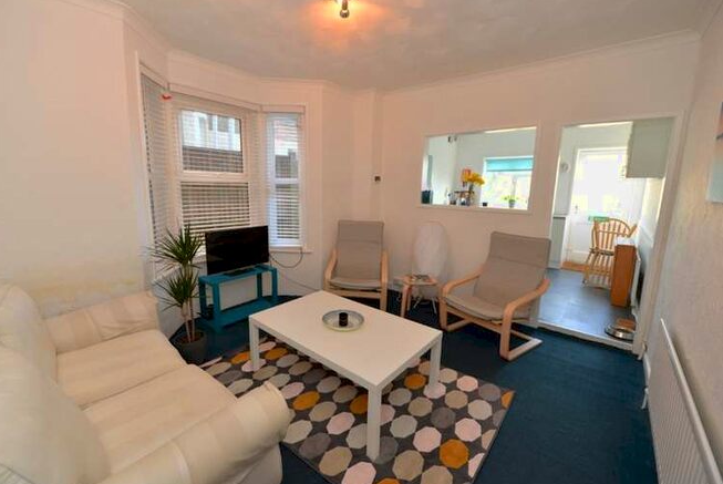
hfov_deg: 100.2
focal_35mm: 15
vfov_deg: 77.5
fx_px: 302
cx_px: 339
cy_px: 237
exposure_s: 1/60
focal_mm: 14
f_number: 4
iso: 560
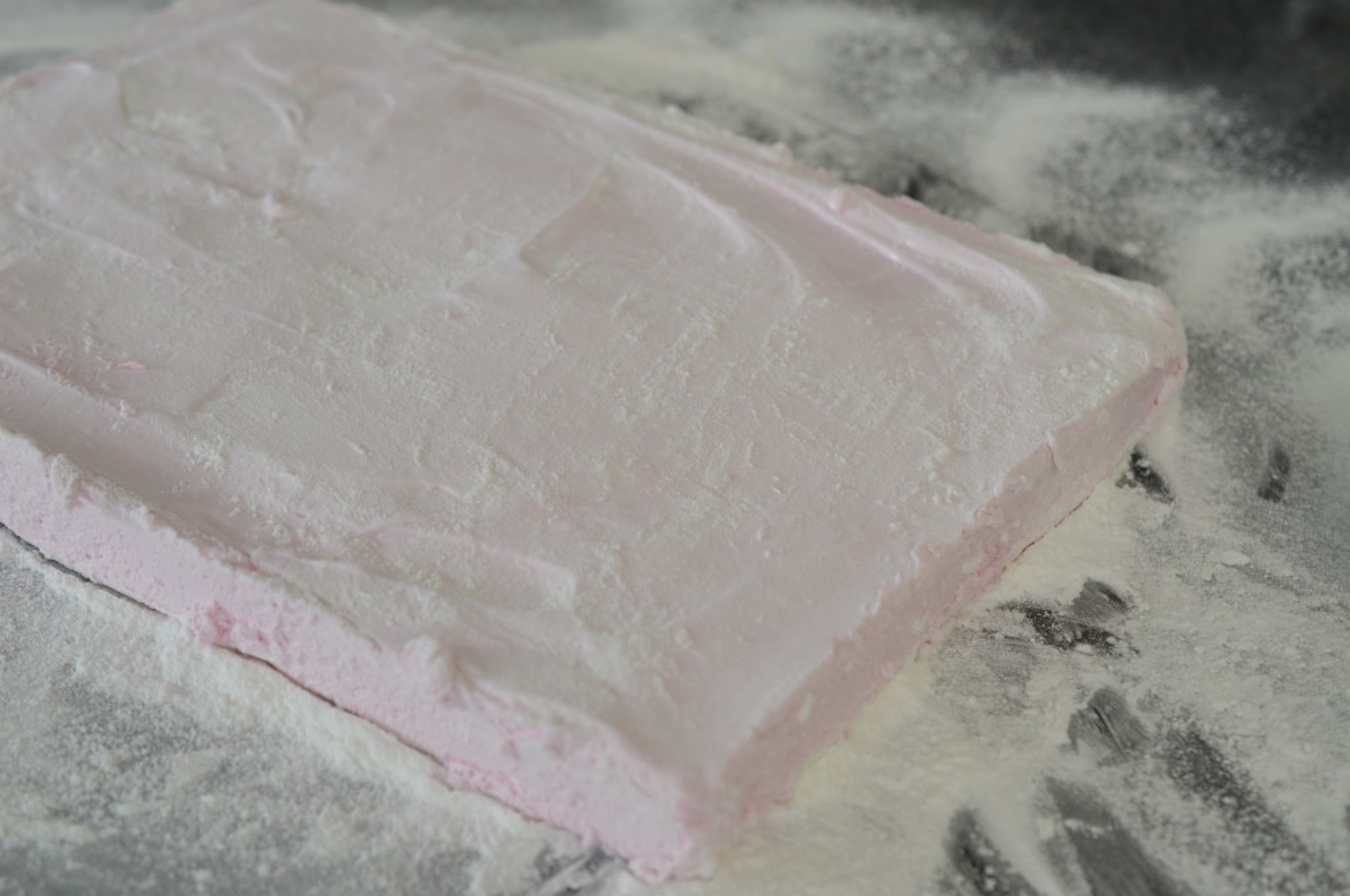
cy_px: 448
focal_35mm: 60
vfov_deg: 22.6
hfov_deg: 33.4
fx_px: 2247
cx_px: 675
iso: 220
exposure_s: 1/125
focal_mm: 40
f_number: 5.6
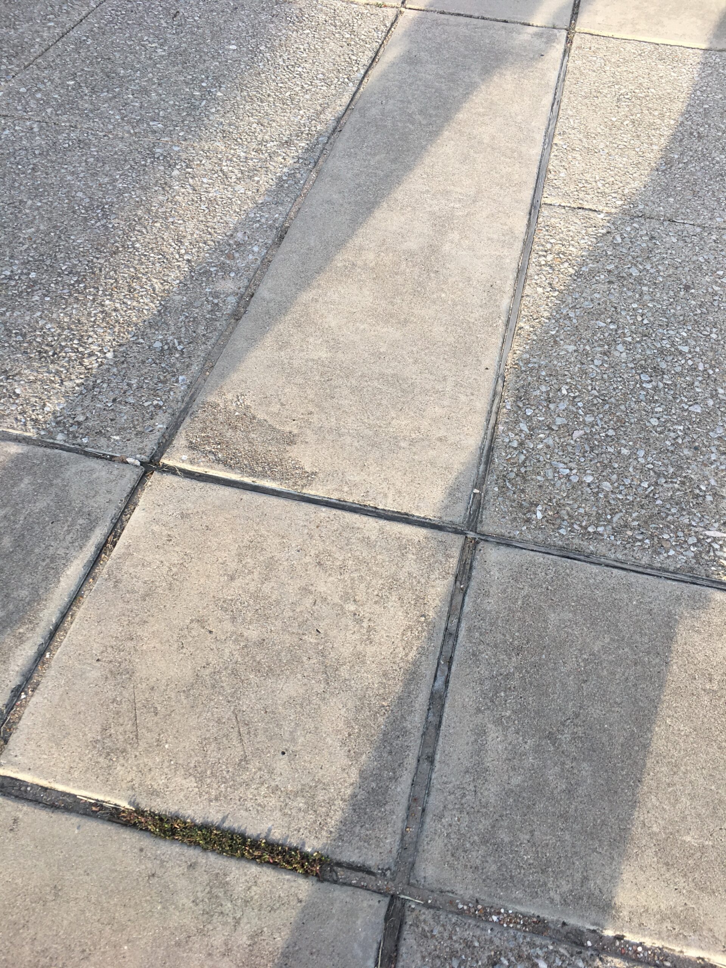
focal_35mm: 29
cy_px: 484
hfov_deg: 48.2
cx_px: 363
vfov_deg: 61.7
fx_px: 811
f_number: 2.2
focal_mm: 4.15
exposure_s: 1/405
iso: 25
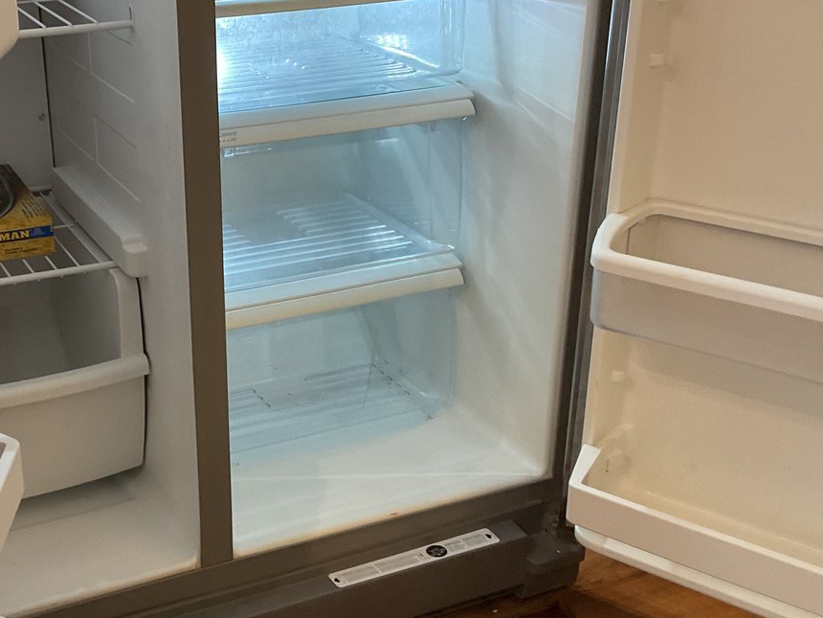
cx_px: 245
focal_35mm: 51
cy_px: 322
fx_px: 1213
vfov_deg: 28.6
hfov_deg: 36.9
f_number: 1.8
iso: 160
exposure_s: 1/60
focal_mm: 3
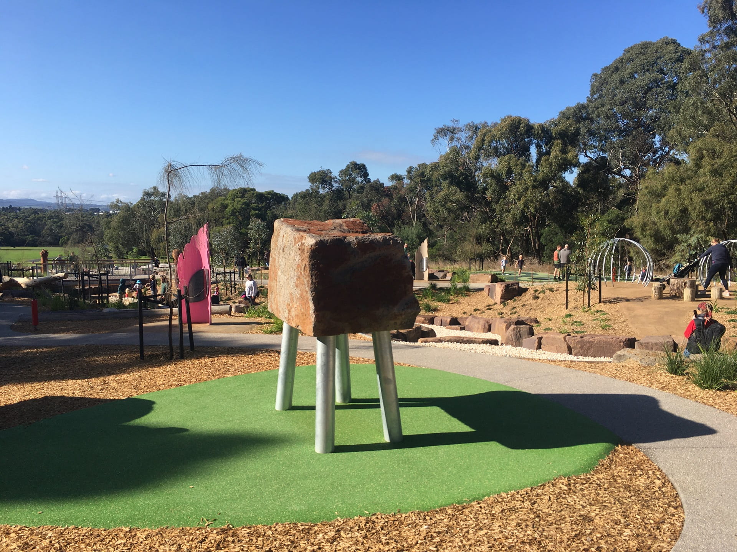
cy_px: 276
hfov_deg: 61.7
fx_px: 617
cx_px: 368
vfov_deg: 48.2
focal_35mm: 29
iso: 25
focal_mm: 4.15
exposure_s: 1/1202
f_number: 2.2
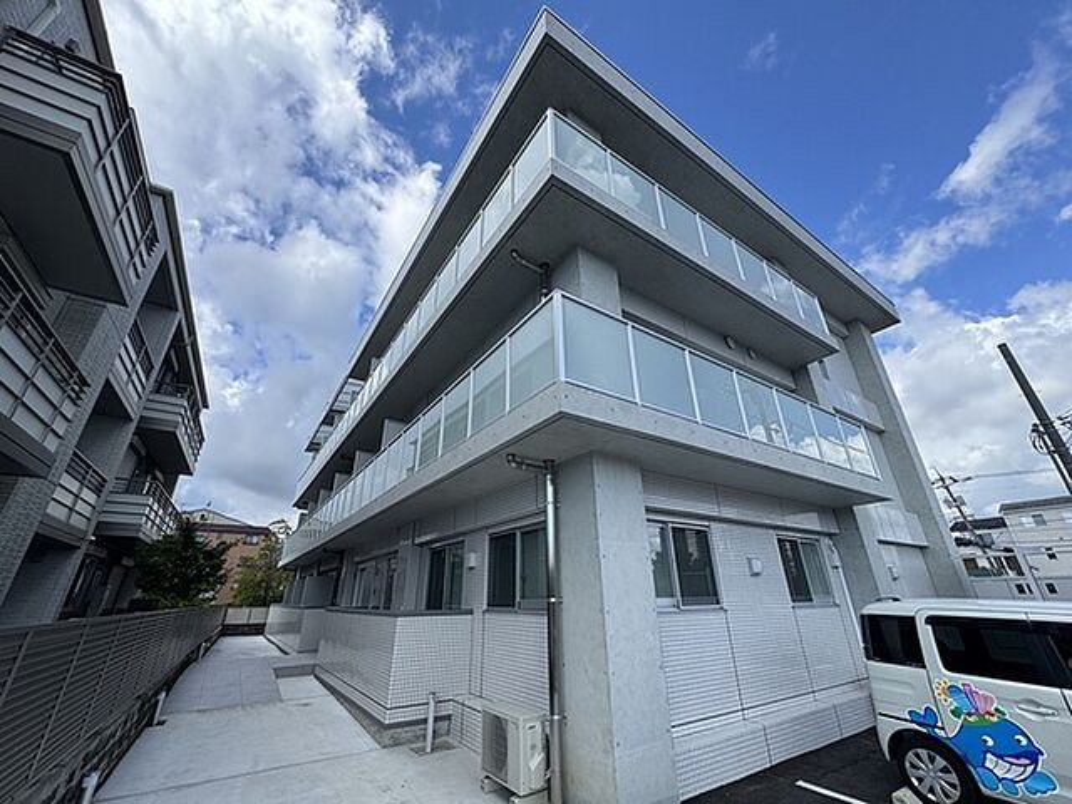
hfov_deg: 102.1
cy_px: 402
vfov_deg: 85.7
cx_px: 536
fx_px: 434
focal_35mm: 14
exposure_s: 1/956
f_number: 2.2
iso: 50
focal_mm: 2.22
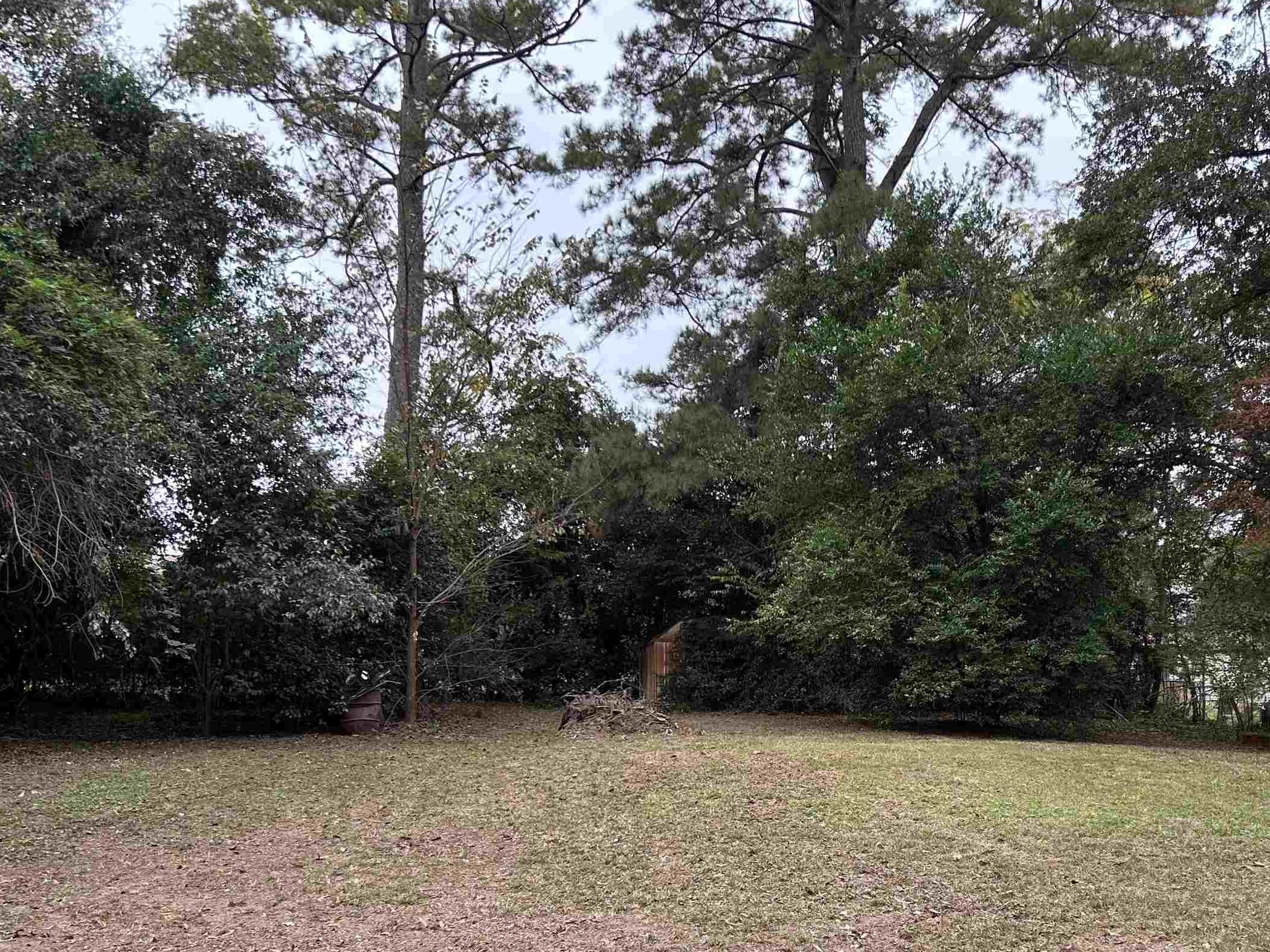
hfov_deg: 48.7
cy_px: 673
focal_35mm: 38
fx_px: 1394
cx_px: 758
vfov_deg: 37.1
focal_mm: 5.7
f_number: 1.5
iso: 40
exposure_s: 1/230
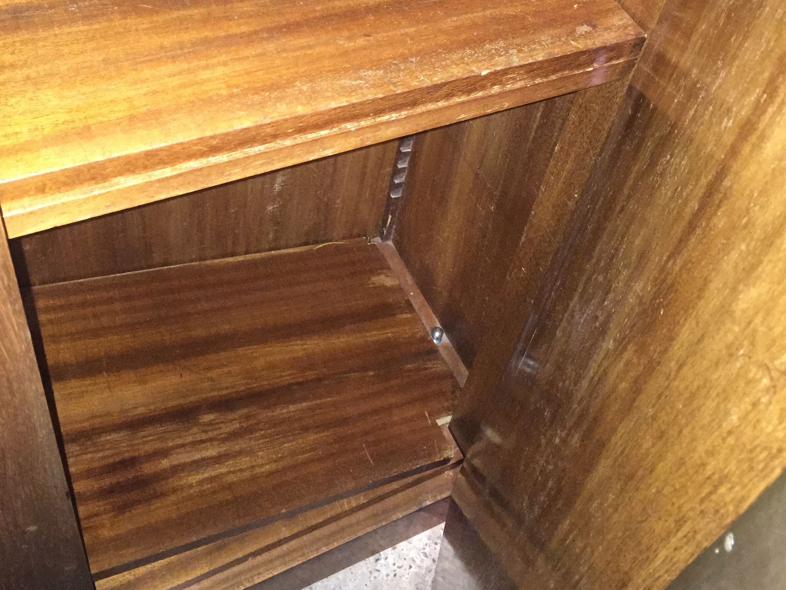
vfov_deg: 35.9
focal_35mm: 39
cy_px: 139
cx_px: 394
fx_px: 886
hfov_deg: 47.9
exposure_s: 1/17
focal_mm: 4.15
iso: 400
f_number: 2.2
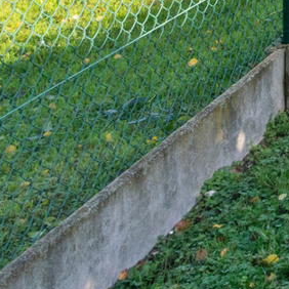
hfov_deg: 10.7
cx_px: 893
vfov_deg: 14.3
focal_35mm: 104
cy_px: -265
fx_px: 982
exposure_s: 1/250
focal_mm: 16
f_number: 11
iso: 800
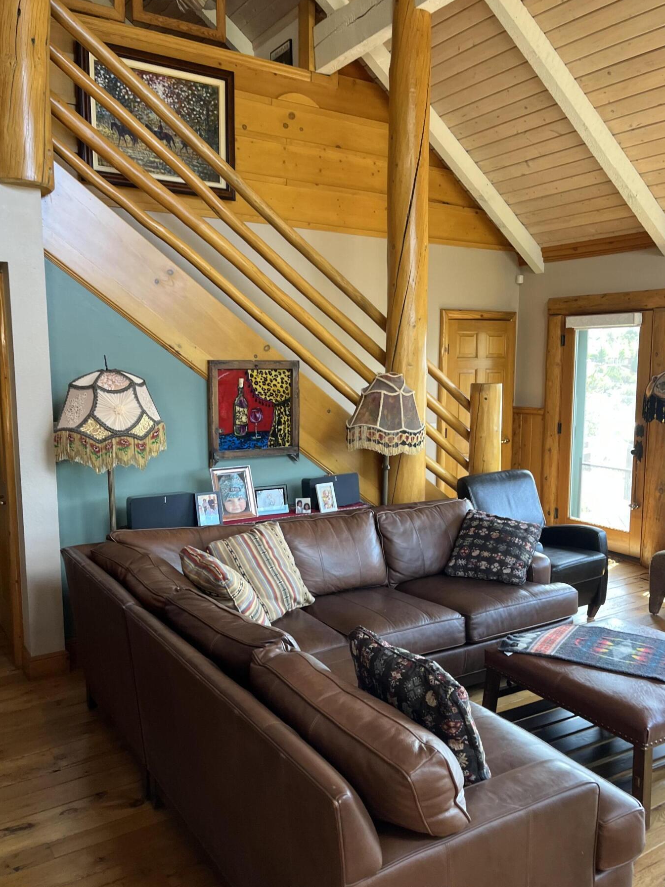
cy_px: 451
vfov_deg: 61.7
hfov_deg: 48.2
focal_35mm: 29
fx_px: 743
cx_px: 338
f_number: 1.6
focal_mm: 5.1
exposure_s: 1/106
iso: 125
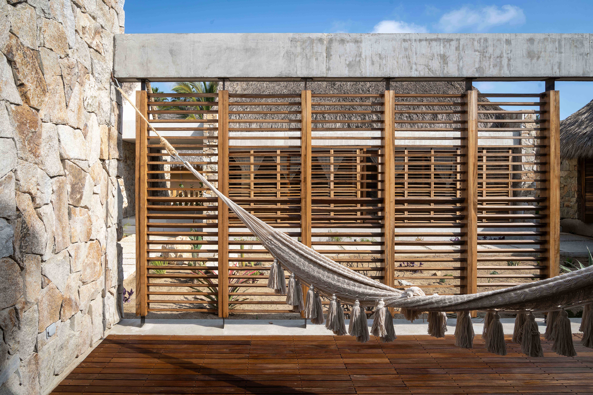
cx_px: 296
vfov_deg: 53.1
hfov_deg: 73.7
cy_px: 198
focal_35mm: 24
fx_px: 395
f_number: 13
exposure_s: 1/50
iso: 50
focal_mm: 24
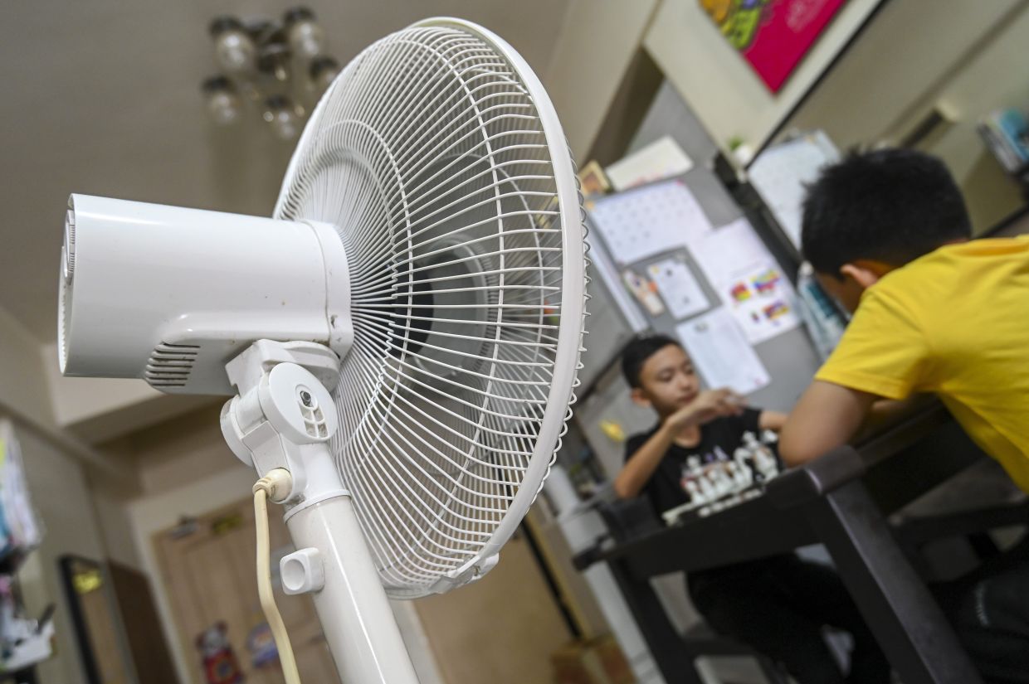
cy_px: 342
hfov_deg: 78.6
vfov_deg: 57.2
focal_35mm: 22
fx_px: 628
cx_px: 514
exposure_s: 1/50
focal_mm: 22
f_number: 4
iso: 1600
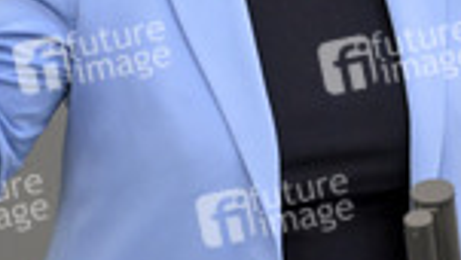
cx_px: 316
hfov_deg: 1.6
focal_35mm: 1315
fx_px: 16077
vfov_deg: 0.9
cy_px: -18
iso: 8000
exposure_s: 1/400
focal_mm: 420
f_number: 5.6
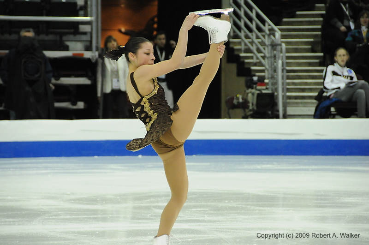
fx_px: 2610
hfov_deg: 8.1
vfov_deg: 5.4
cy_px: 122
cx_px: 184
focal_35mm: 255
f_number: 5.6
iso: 3200
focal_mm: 170
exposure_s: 1/640
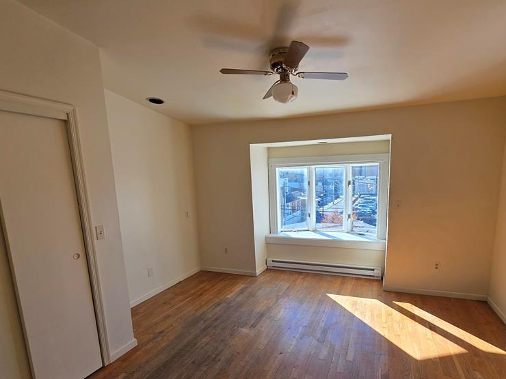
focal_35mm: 18
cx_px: 279
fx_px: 263
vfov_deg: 71.0
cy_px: 223
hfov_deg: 87.5
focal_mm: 2.2
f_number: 1.9
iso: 100
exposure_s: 1/719
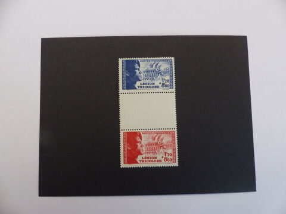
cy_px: 107
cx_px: 143
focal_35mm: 25
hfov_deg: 69.4
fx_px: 207
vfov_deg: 54.9
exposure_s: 1/60
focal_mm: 4.5
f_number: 2.8
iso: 200
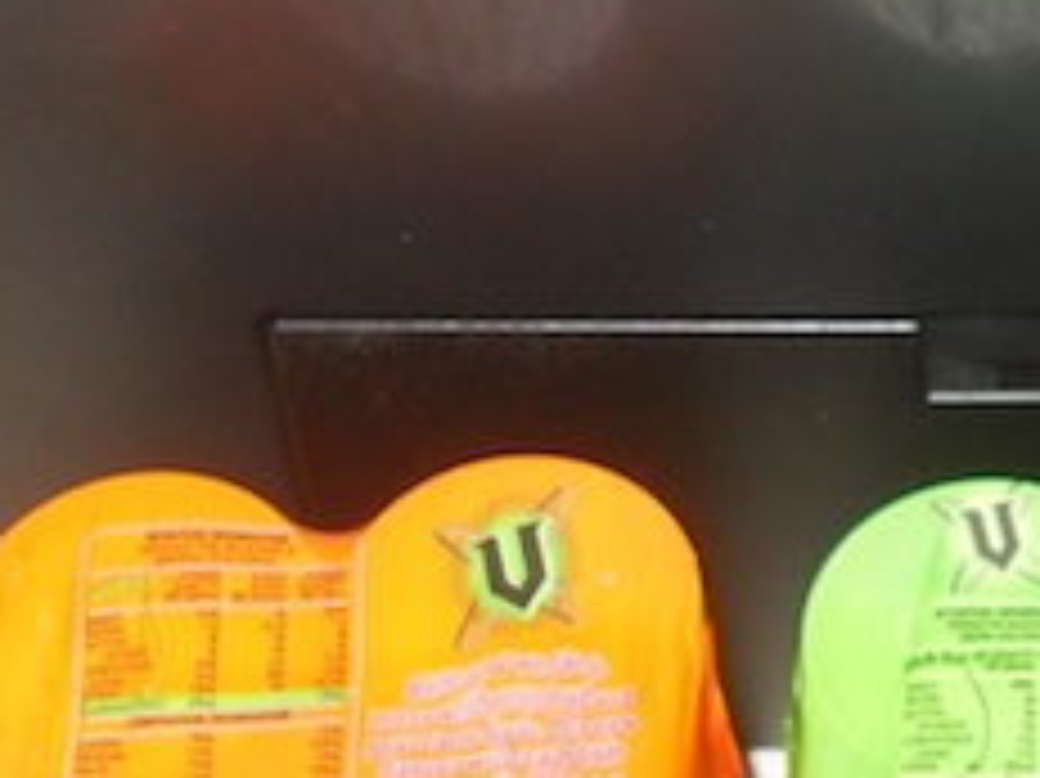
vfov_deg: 11.2
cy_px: -274
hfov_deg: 14.7
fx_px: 3844
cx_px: 1405
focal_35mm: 128
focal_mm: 6.3
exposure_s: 1/45
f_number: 2.8
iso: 100
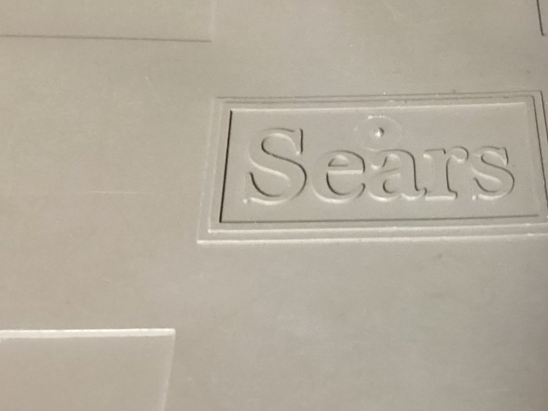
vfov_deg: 23.7
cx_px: 430
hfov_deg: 30.5
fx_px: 982
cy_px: 219
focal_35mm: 62
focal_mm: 3.3
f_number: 2.4
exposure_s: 1/24
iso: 800
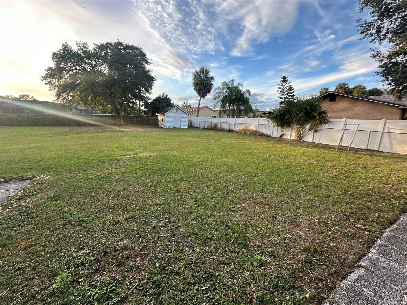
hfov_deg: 102.1
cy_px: 152
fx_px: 165
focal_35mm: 14
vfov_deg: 85.7
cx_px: 204
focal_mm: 2.22
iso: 40
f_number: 2.2
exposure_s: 1/116
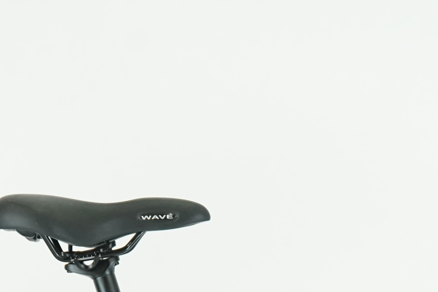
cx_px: 328
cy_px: 511
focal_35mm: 220
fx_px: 2676
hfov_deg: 9.3
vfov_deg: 6.1
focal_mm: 61
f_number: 5.6
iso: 2000
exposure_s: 1/200
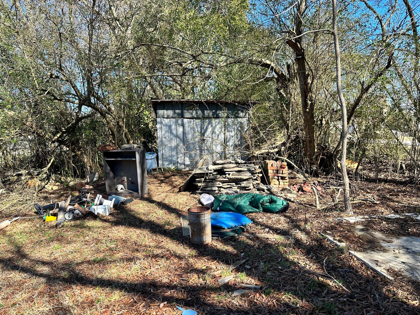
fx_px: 291
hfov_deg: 71.6
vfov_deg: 56.8
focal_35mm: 24
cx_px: 210
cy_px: 158
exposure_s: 1/999
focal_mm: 6.86
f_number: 1.78
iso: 80
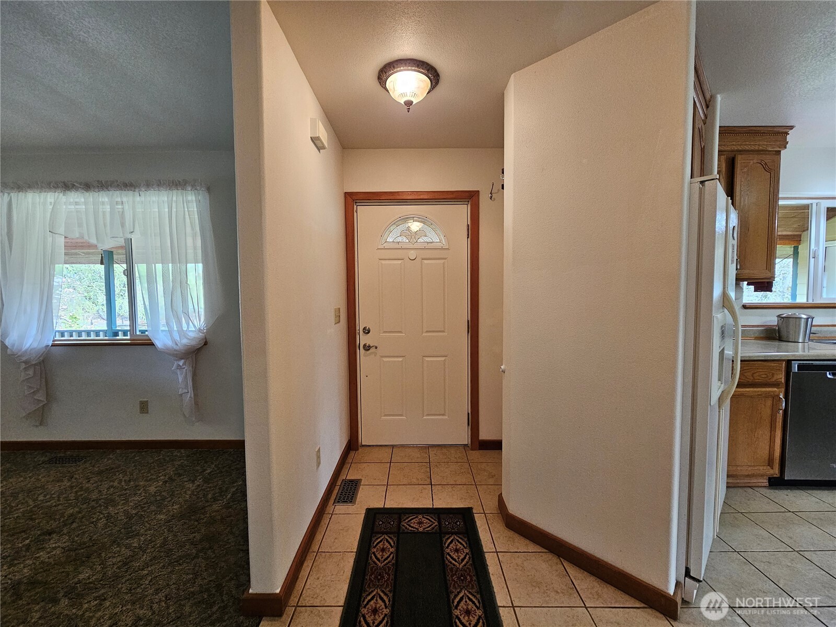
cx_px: 418
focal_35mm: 13
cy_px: 314
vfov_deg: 89.9
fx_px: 314
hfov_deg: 106.2
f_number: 2.2
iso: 320
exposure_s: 1/60
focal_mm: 2.2
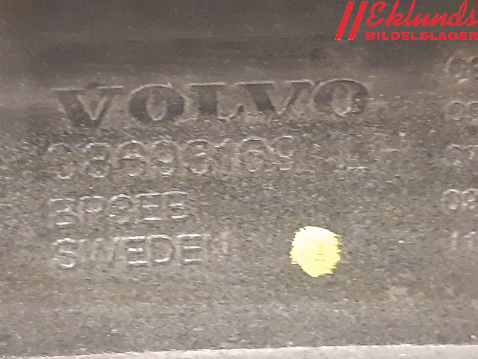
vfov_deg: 53.1
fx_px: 359
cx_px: 239
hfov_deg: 67.3
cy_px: 180
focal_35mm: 26
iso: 500
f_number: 1.7
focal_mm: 3.93
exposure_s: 1/25
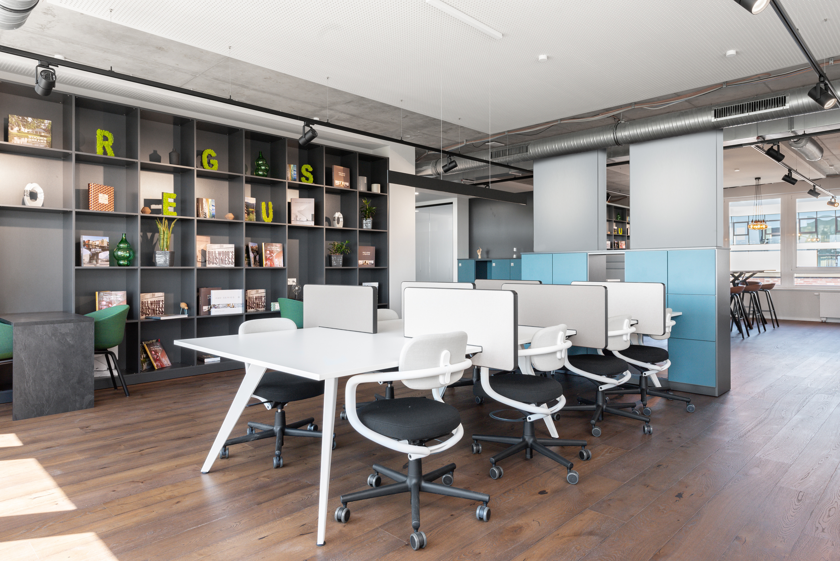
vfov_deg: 55.2
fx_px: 537
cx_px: 420
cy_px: 280
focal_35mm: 23
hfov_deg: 76.1
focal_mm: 23
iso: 160
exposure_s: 1/40
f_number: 9
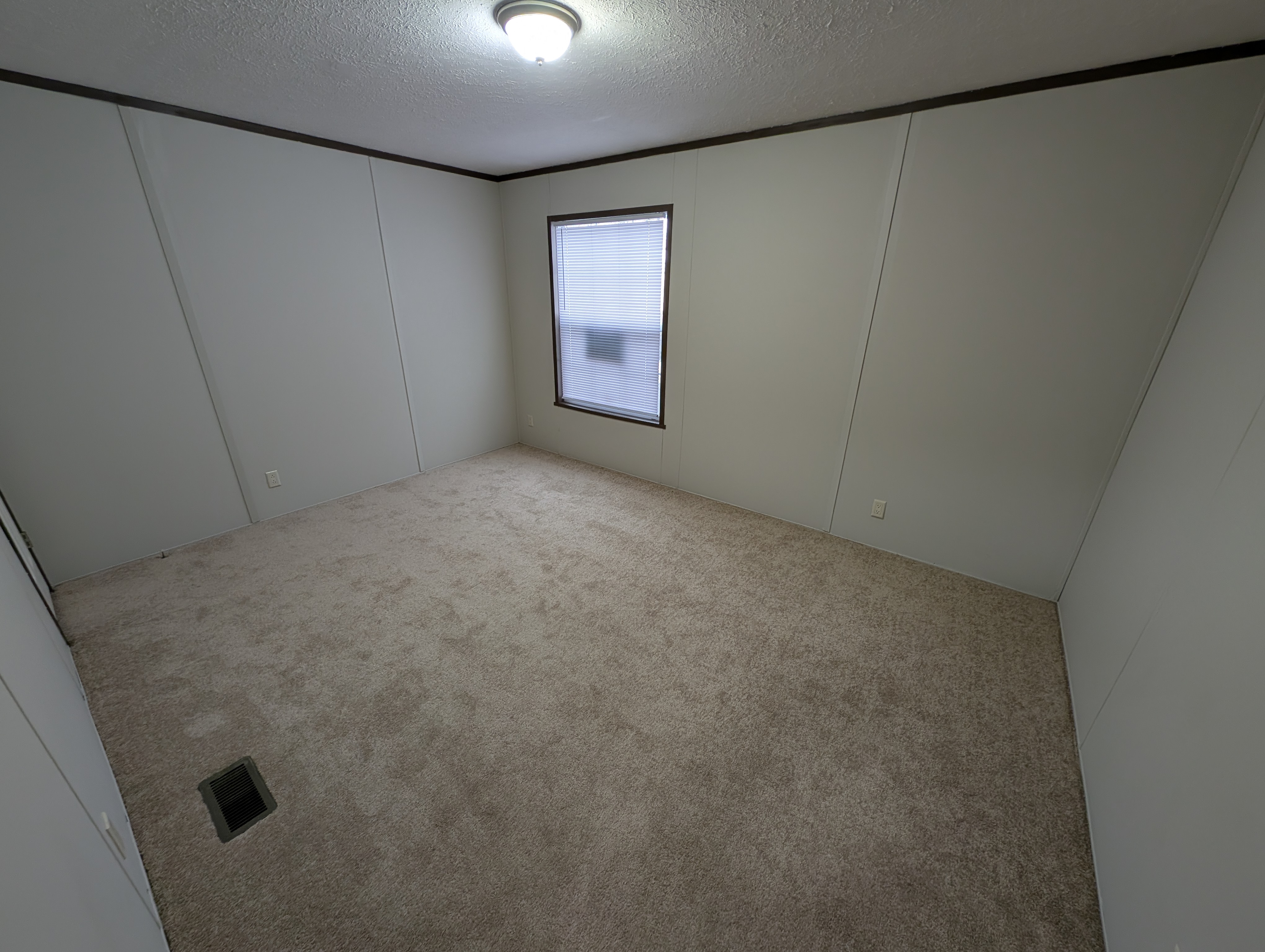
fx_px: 439
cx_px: 632
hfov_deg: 110.5
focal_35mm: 12
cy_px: 476
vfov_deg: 94.6
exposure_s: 1/24
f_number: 1.95
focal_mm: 2.23
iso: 73
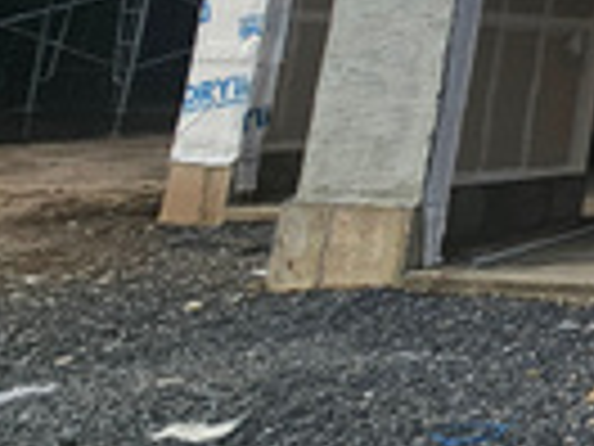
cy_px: -158
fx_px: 1081
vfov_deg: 20.9
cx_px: 1422
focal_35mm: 63
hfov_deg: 15.3
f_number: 2.2
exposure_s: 1/1445
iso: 50
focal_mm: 2.2
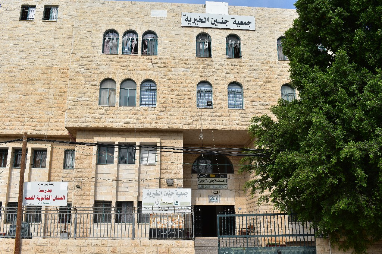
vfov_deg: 38.3
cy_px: 127
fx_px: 366
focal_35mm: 34
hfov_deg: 55.1
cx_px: 191
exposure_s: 1/500
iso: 320
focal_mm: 23
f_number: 11
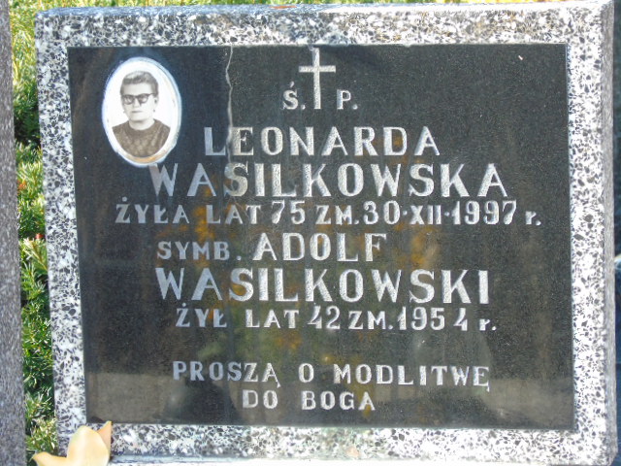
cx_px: 310
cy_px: 233
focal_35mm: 162
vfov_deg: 9.2
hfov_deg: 12.2
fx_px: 2906
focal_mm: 29
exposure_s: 1/125
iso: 320
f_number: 4.9
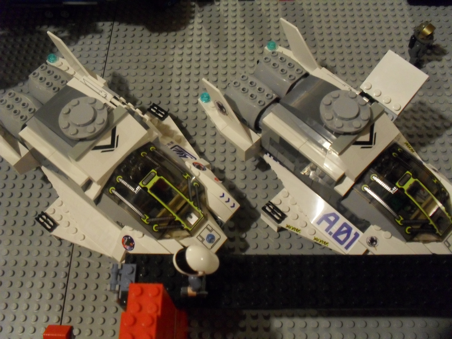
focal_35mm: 35
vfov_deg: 40.7
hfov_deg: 52.6
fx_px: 457
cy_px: 170
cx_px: 226
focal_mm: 6.3
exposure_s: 1/15
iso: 400
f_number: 3.2
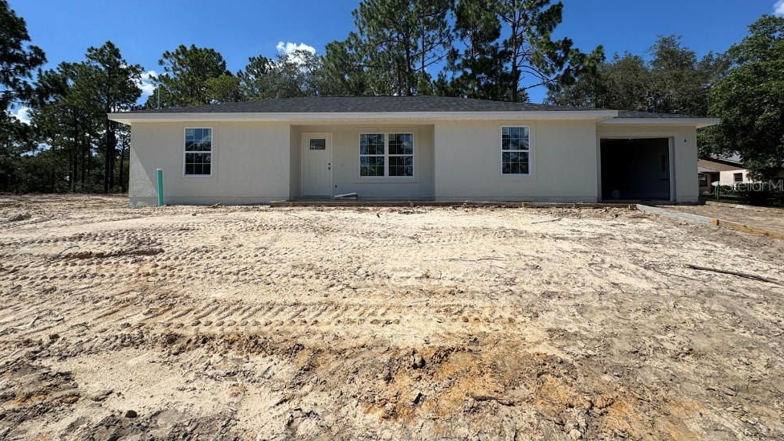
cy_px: 185
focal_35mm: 16
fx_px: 333
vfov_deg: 66.7
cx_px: 389
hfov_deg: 99.4
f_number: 2.2
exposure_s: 1/3247
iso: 50
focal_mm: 2.22
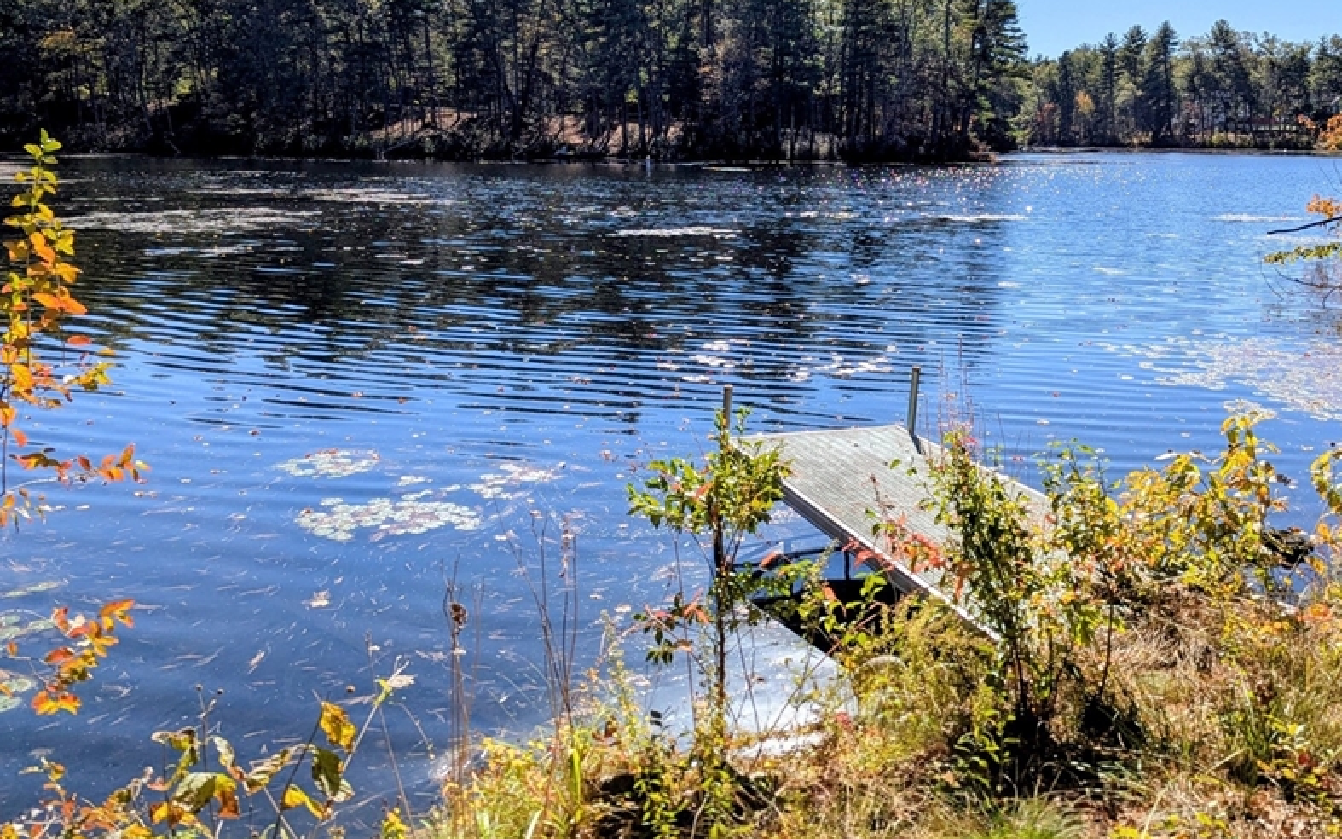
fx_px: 1207
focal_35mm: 33
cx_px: 788
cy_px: 285
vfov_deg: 37.9
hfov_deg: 57.8
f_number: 1.85
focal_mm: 6.81
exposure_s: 1/2695
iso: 47
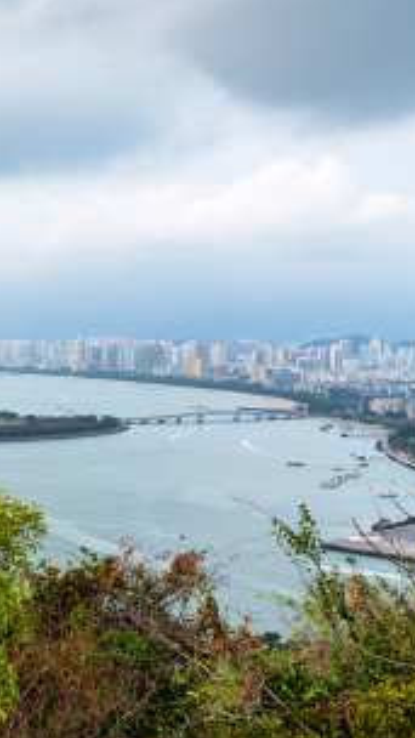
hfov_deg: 18.8
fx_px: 1154
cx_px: -131
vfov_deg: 35.1
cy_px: 252
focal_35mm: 59
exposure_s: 1/100
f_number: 8
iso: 100
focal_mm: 28
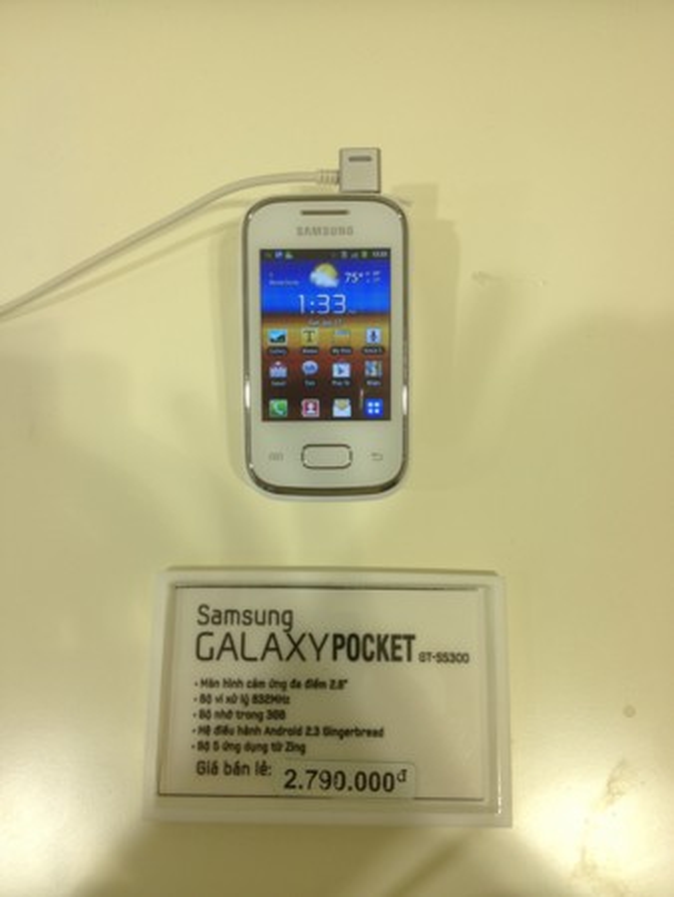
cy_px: 448
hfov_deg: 40.7
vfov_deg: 52.6
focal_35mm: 35
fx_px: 908
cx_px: 337
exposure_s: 1/100
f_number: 2.4
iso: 64
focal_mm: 4.28
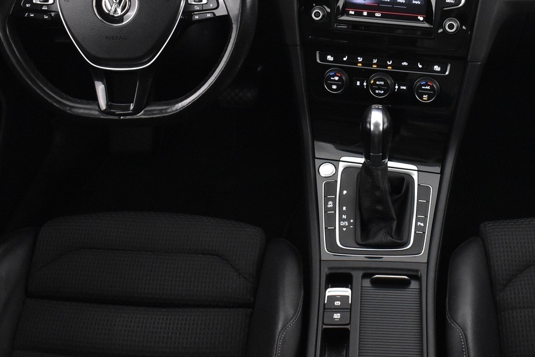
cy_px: 71
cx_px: 366
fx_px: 698
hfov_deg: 41.3
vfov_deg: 28.1
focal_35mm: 47
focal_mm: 18
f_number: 3.5
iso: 3200
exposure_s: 1/50
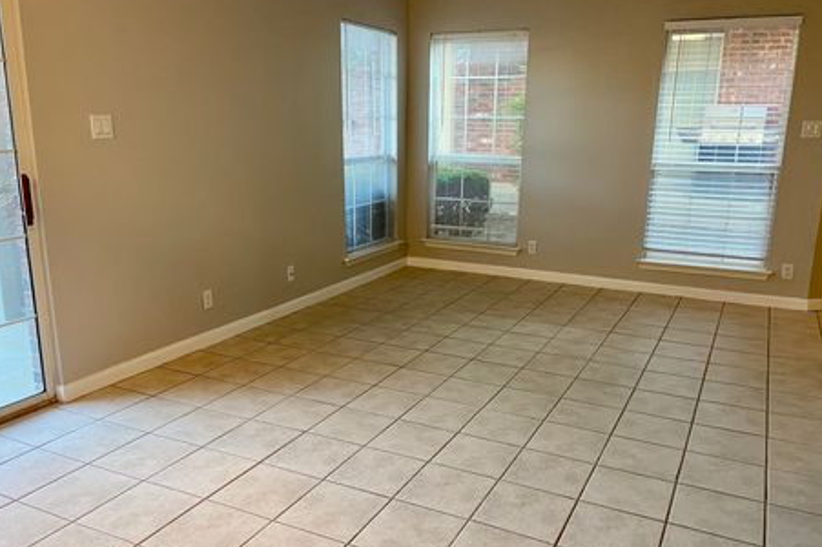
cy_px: 287
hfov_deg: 62.0
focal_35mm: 30
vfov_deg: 43.5
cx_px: 417
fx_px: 684
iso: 125
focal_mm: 4.25
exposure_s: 1/60
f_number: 1.8
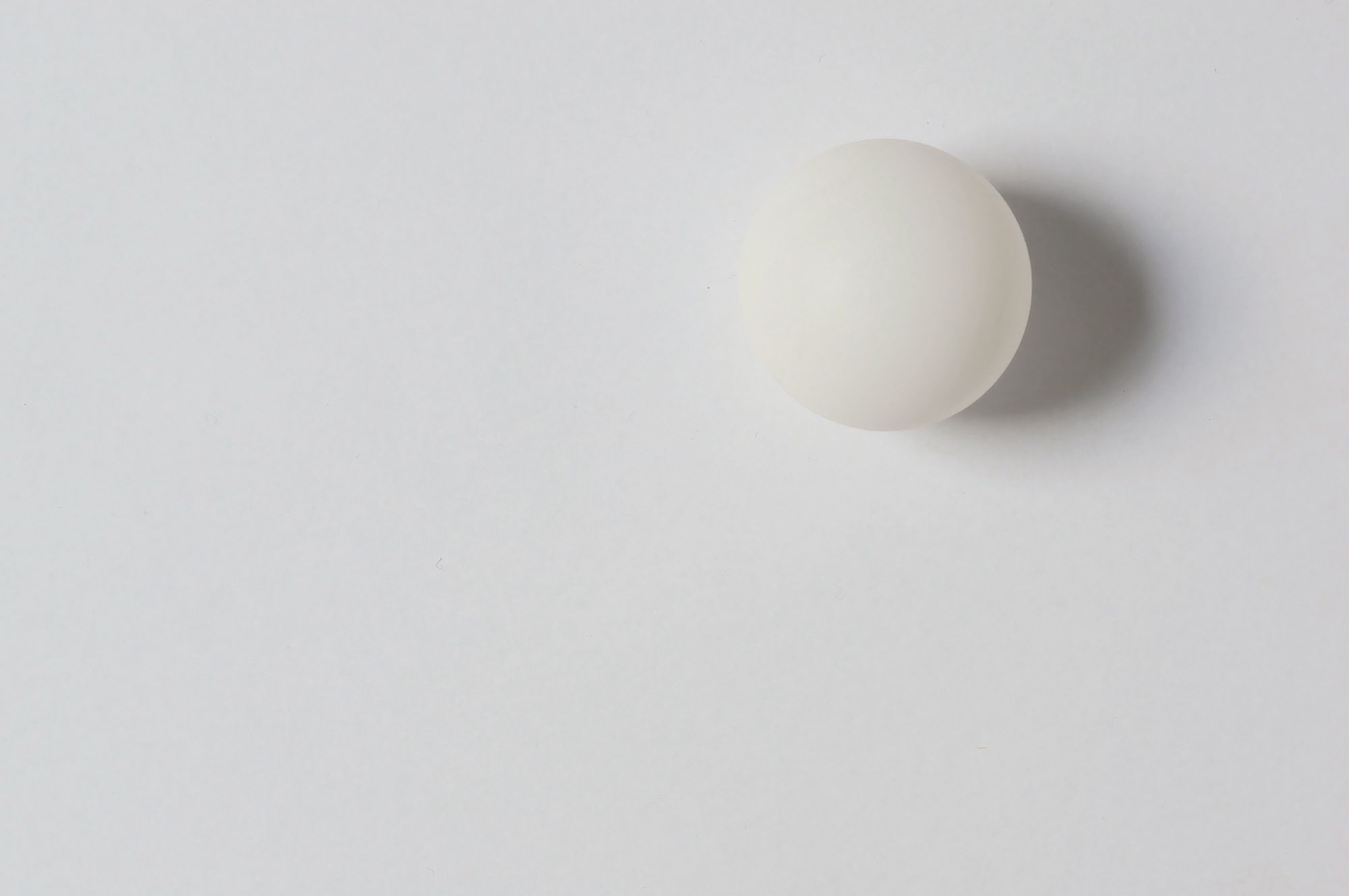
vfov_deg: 9.1
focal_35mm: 150
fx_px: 5615
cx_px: 674
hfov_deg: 13.7
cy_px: 448
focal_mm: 100
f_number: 5.6
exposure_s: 1/20
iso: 400
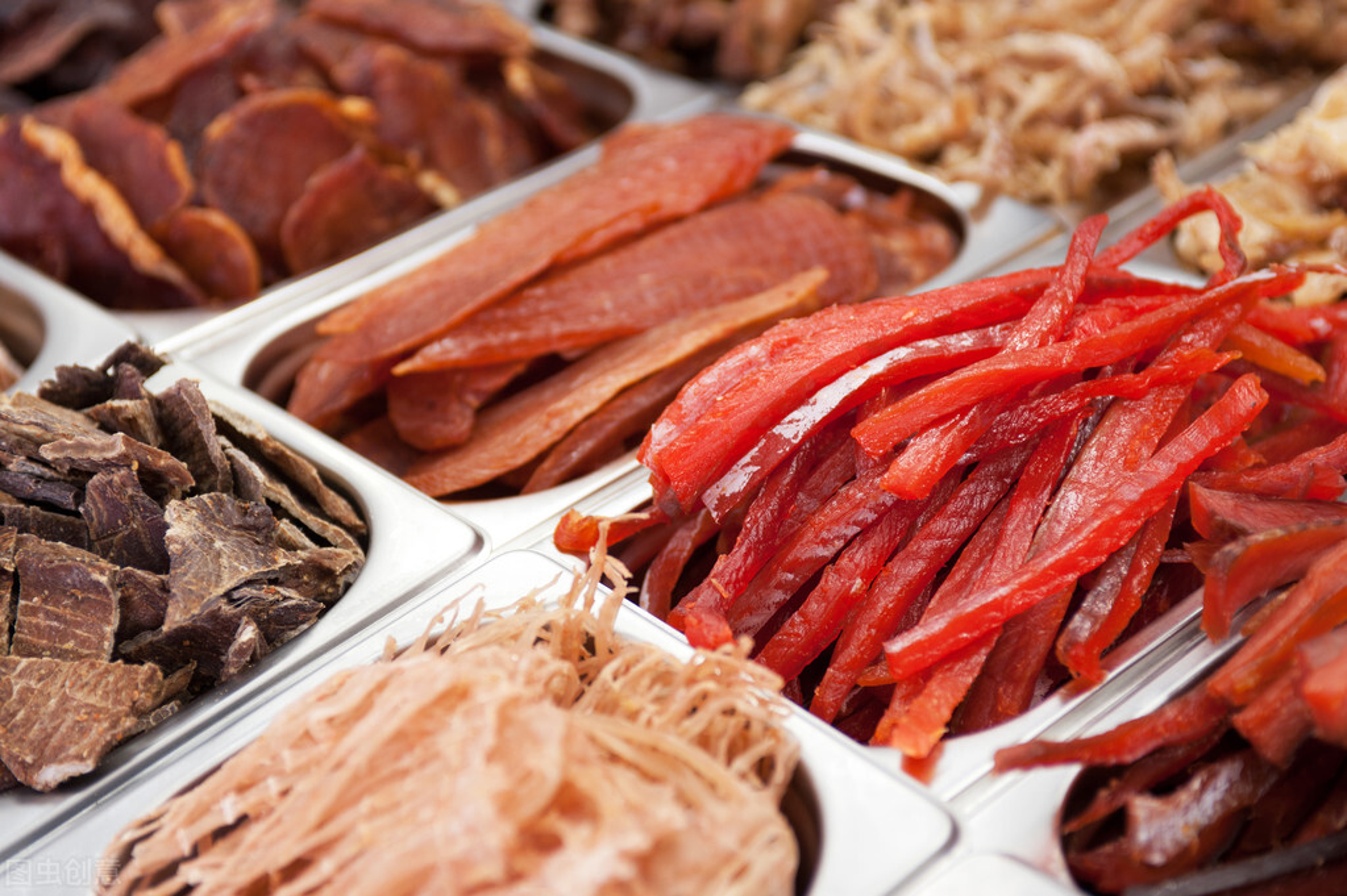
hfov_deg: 28.9
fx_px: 2618
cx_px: 674
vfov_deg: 19.4
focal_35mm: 70
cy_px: 448
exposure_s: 1/100
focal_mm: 70
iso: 800
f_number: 4.5
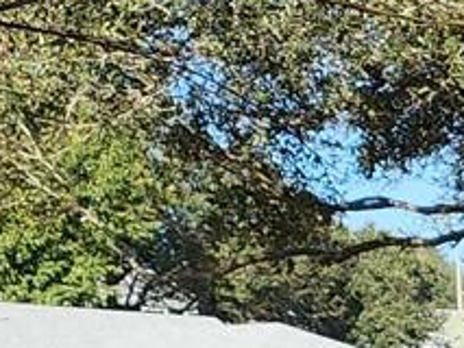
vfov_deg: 8.1
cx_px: 1525
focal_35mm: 173
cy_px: 753
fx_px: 2320
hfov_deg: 8.7
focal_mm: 6.4
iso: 12
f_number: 1.8
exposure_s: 1/529
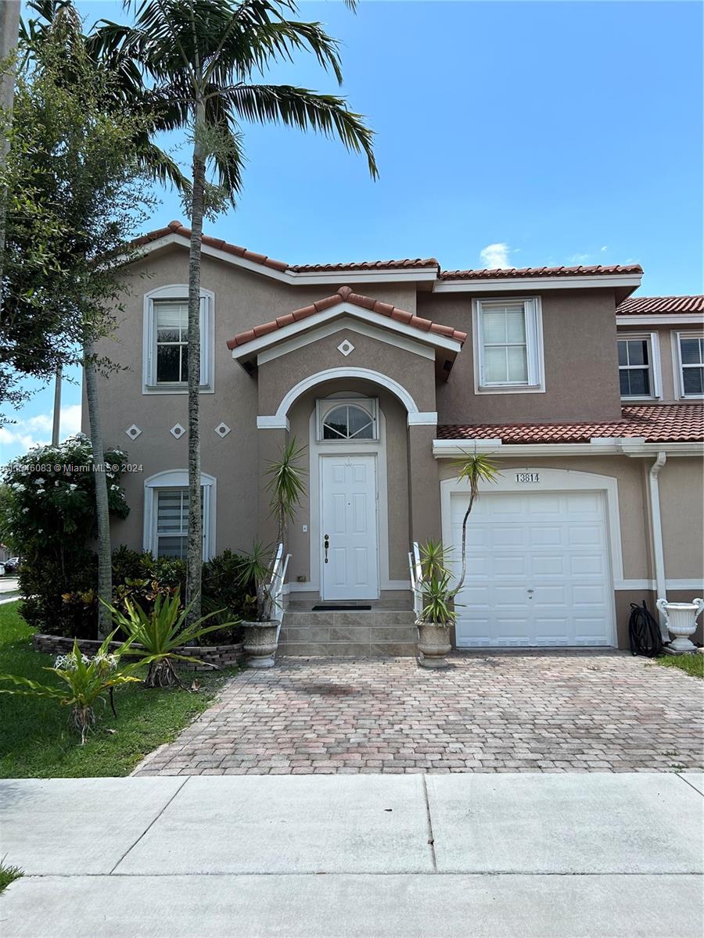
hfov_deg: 53.1
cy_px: 469
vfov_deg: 67.3
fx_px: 705
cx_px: 352
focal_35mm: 26
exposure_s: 1/3165
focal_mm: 5.7
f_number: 1.5
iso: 50
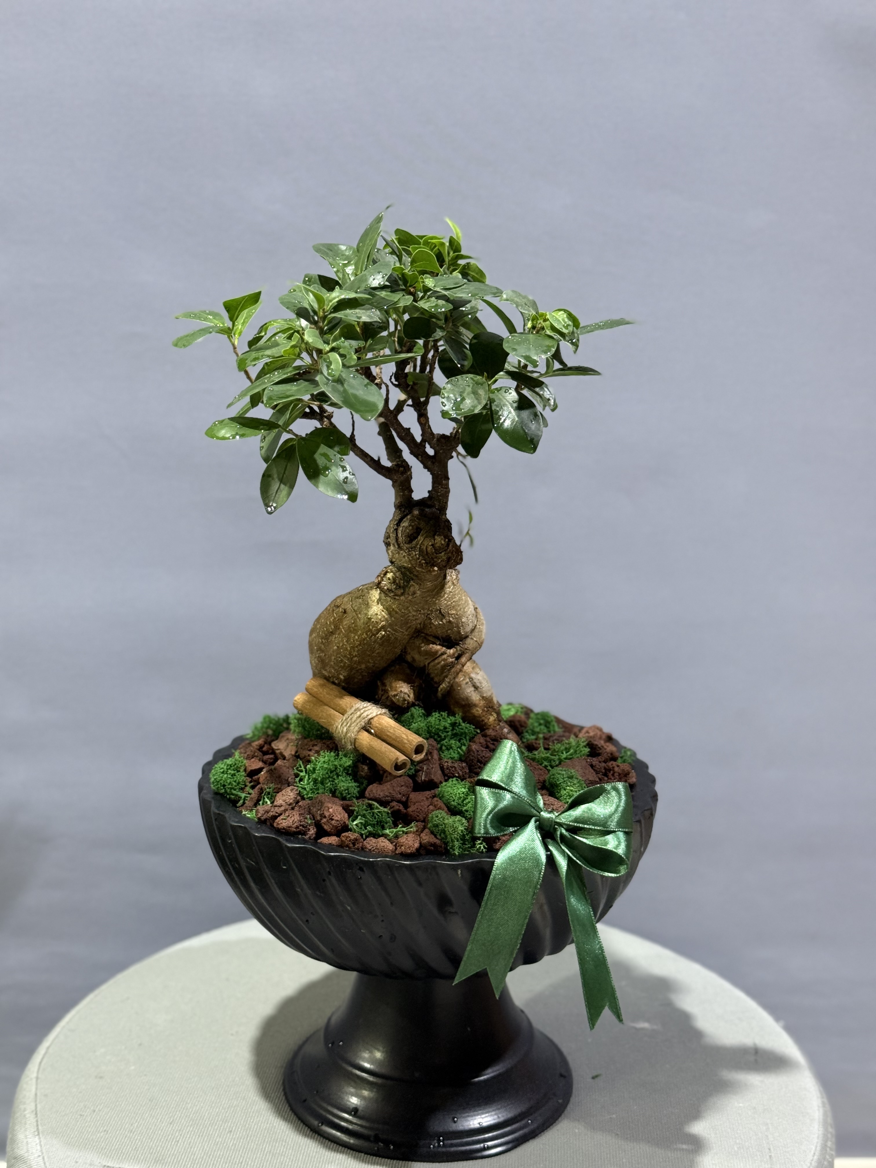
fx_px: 1620
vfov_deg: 39.7
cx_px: 438
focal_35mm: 48
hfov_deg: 30.3
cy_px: 584
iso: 200
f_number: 1.78
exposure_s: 1/33
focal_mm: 6.76
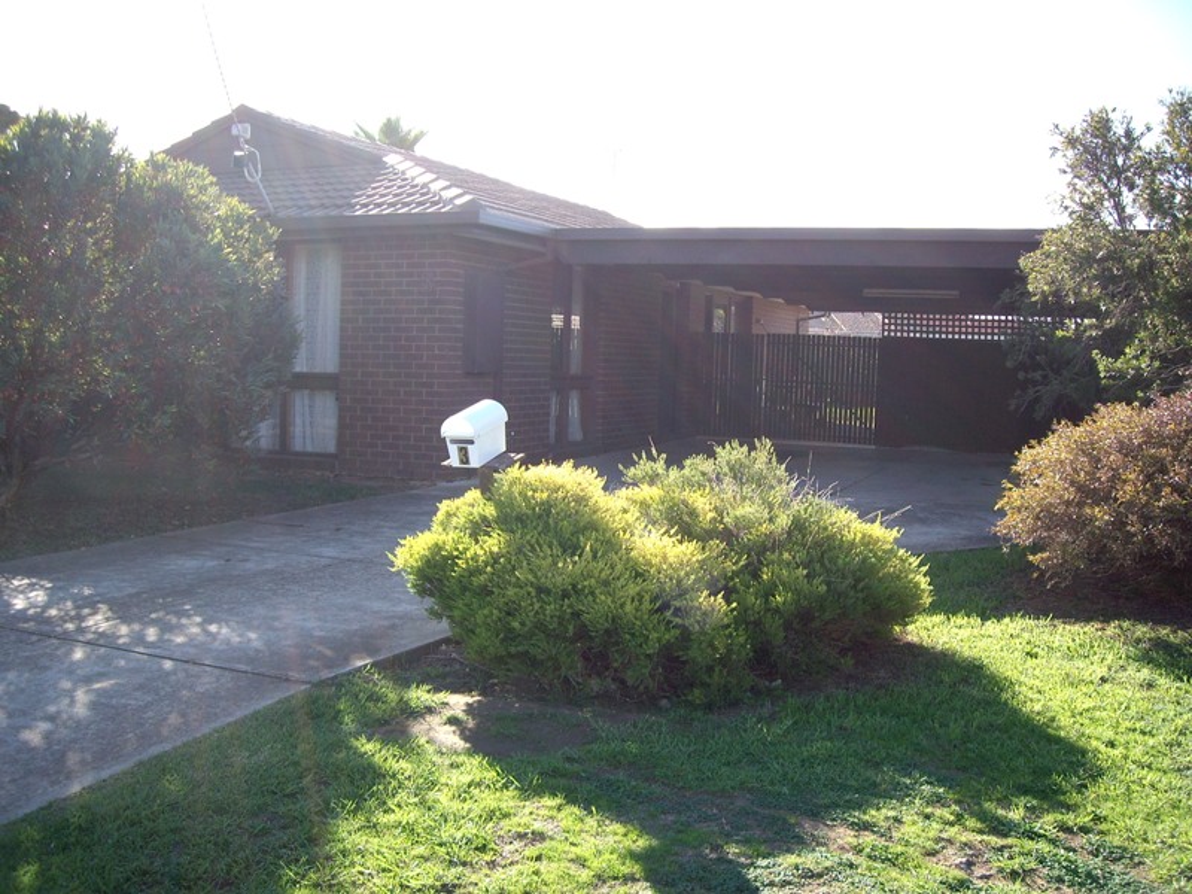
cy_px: 447
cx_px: 596
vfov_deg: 37.7
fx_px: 1309
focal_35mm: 38
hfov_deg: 49.0
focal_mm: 6.2
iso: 64
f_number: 2.7
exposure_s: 1/250
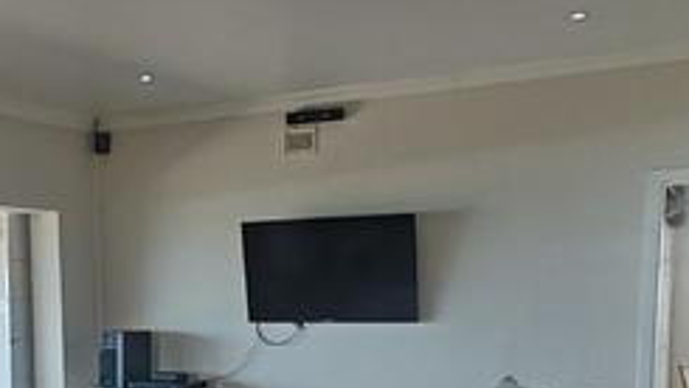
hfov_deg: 35.4
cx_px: 135
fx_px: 1042
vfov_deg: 20.1
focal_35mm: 57
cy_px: 427
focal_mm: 1.96
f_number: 2.2
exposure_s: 1/100
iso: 100
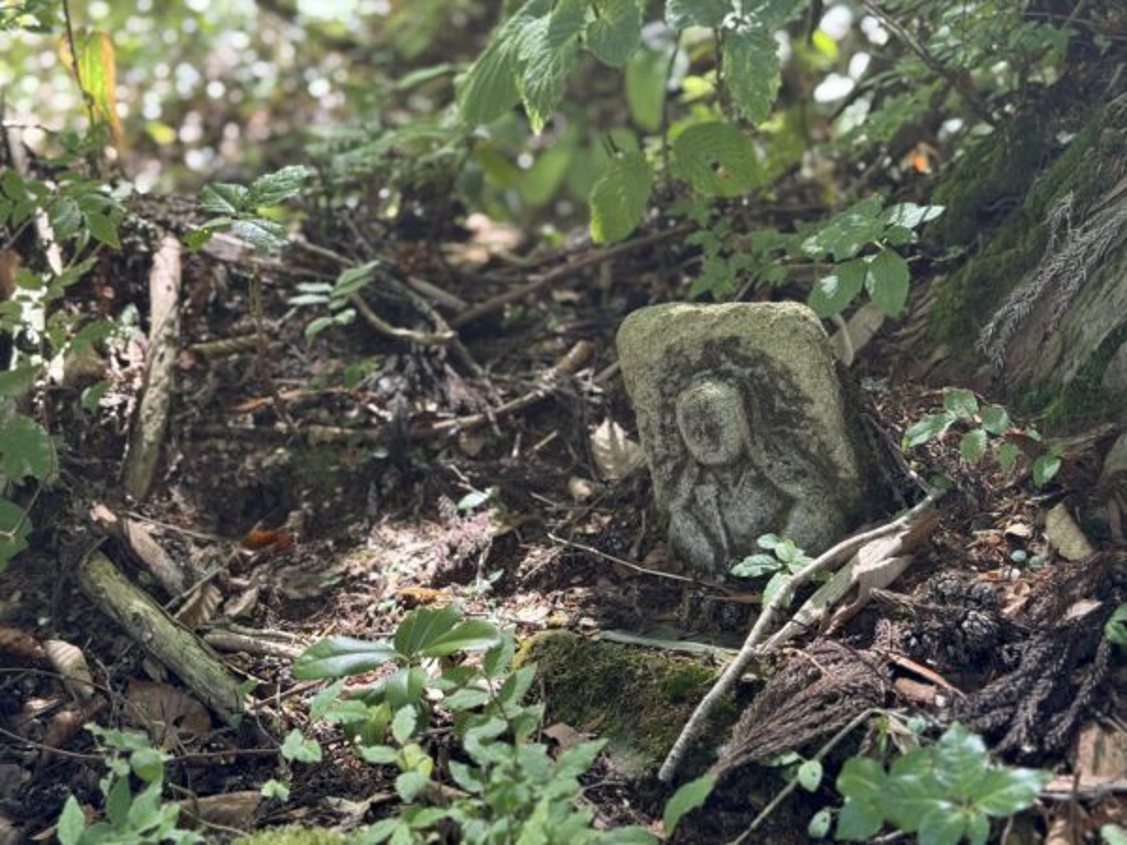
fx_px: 1563
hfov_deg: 39.7
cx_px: 564
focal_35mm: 48
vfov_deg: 30.3
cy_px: 422
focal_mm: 6.76
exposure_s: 1/121
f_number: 1.78
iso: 100
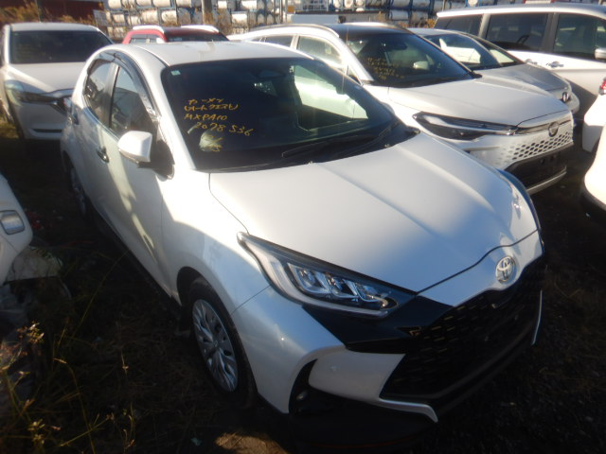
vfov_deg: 56.8
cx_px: 303
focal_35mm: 24
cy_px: 227
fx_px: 420
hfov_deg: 71.6
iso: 125
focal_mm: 4.3
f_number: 2.8
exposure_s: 1/400
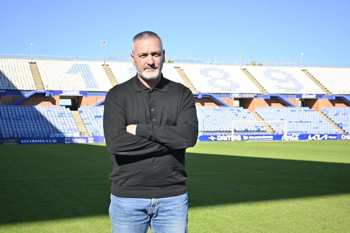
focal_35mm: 57
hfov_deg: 35.1
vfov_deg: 23.8
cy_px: 116
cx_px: 175
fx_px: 554
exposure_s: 1/400
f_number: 5.3
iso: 100
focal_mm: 38
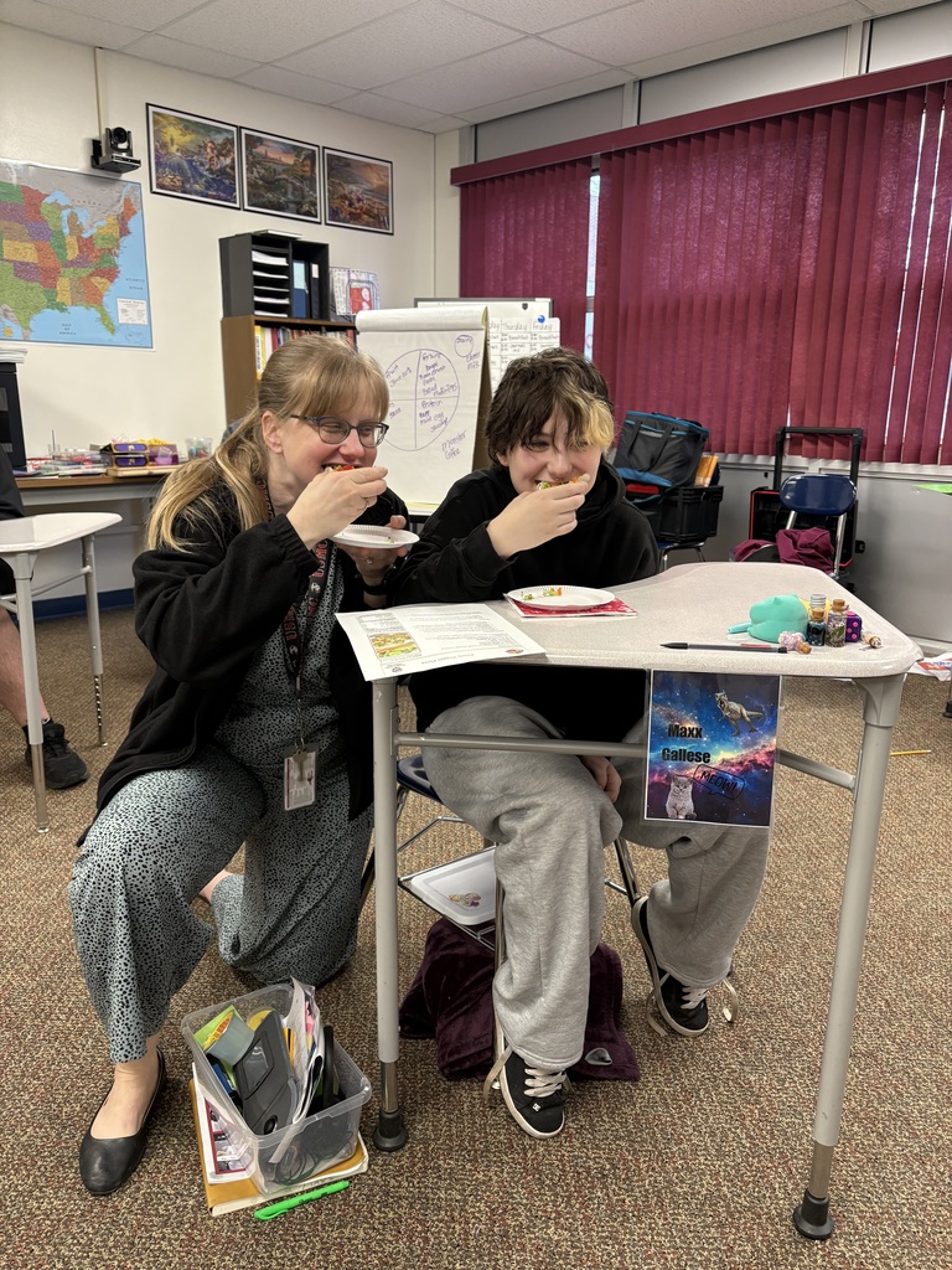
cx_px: 476
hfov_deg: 53.1
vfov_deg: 67.3
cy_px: 635
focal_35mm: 26
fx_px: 953
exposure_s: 1/60
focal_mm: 5.96
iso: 160
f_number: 1.6
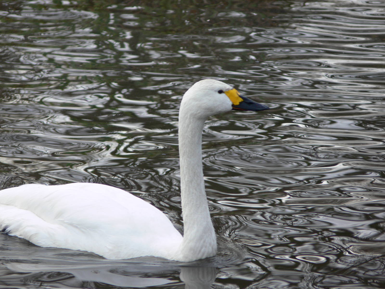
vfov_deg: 3.5
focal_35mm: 420
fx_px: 4671
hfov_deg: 4.7
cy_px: 144
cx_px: 192
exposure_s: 1/125
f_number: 4
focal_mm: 88.8
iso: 80
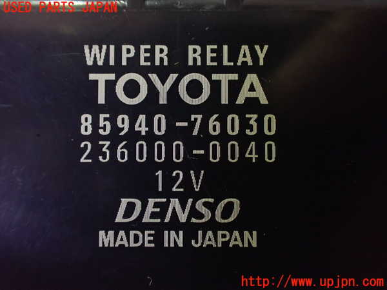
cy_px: 145
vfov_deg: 46.8
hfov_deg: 60.0
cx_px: 194
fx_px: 335
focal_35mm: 30
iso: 1250
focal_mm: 5.4
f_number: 2.3
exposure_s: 1/30
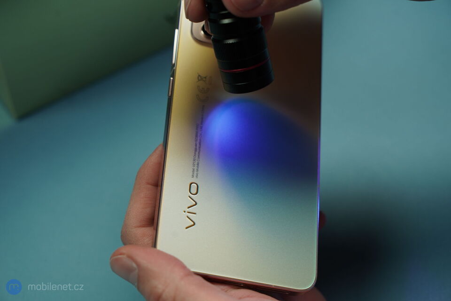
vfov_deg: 19.5
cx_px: 226
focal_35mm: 70
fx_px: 877
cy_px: 150
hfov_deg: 28.8
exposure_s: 1/160
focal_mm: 70
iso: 1000
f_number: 5.6
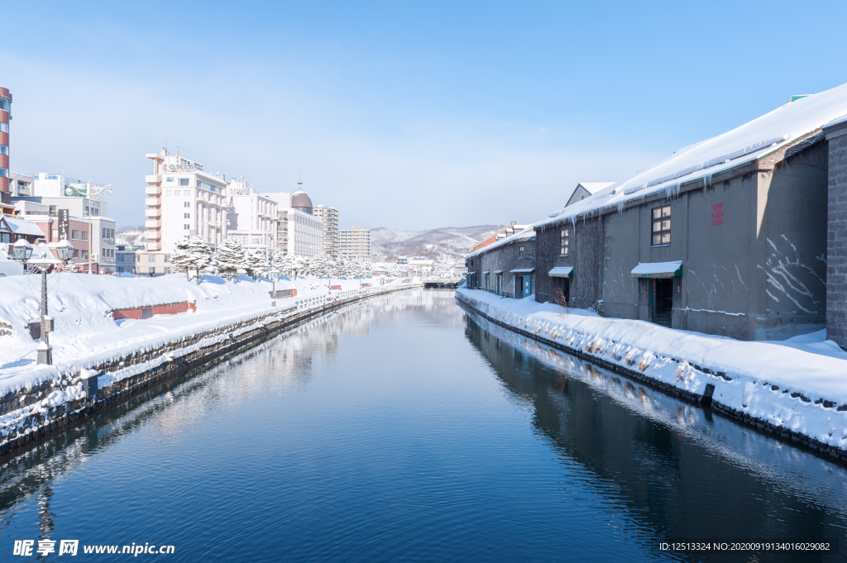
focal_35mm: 24
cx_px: 424
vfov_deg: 53.1
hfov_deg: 73.8
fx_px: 564
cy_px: 282
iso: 160
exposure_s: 1/200
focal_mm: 24
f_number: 10
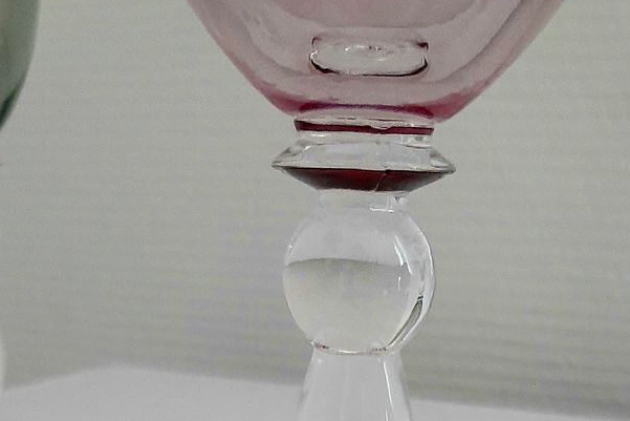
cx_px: 333
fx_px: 788
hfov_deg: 43.6
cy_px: 444
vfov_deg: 27.7
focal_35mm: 45
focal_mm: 3.93
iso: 200
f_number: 1.7
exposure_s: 1/50
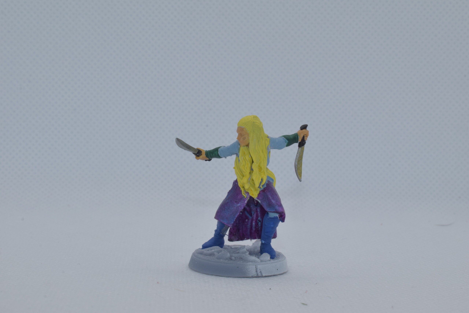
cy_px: 156
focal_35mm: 82
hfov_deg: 24.6
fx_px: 1075
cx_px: 234
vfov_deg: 16.6
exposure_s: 1/125
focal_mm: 55
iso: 800
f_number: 20
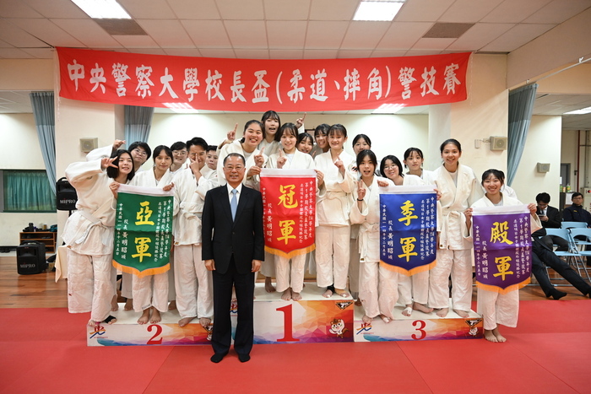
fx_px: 394
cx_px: 296
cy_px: 197
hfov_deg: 73.7
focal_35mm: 24
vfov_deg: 53.2
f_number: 4
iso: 1600
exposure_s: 1/125
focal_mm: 24
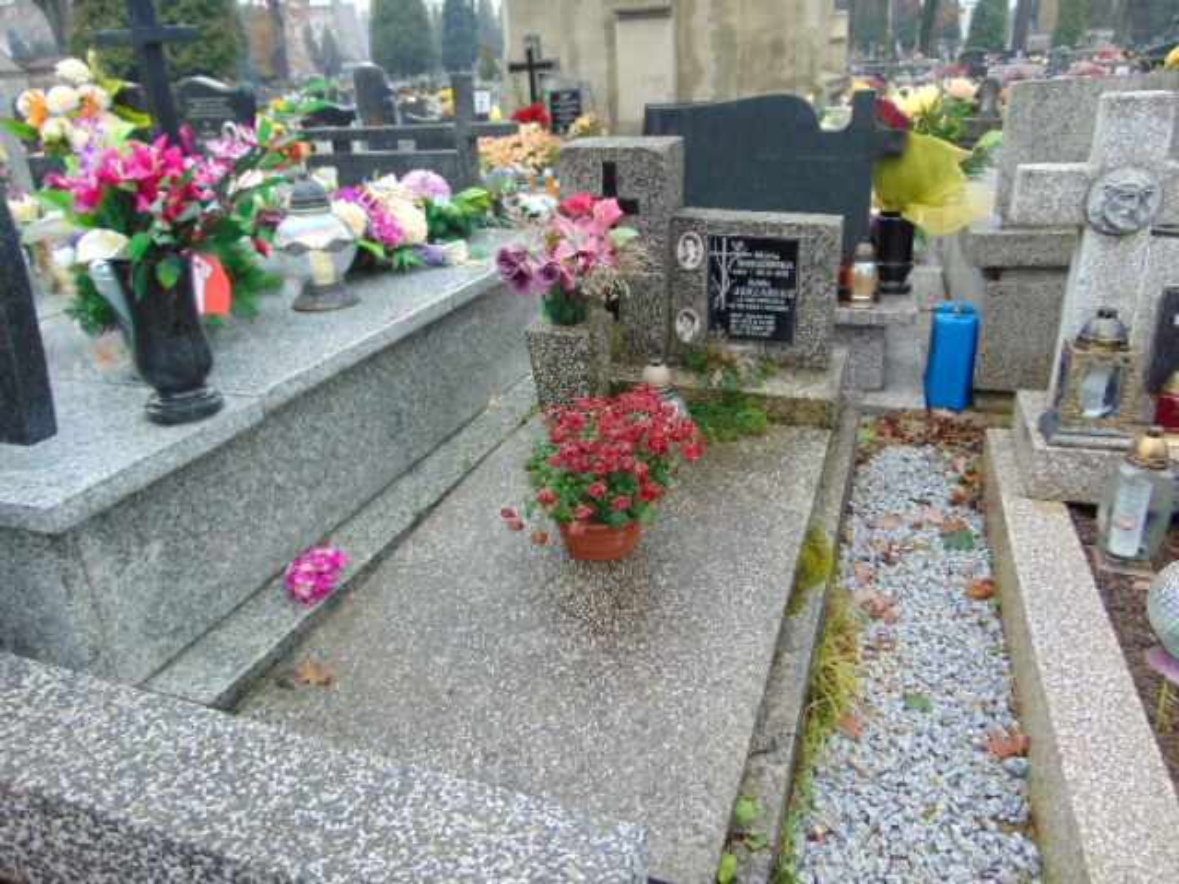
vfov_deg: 54.9
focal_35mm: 25
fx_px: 851
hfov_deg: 69.4
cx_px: 590
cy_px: 442
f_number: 3
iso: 80
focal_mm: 4.5
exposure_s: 1/125
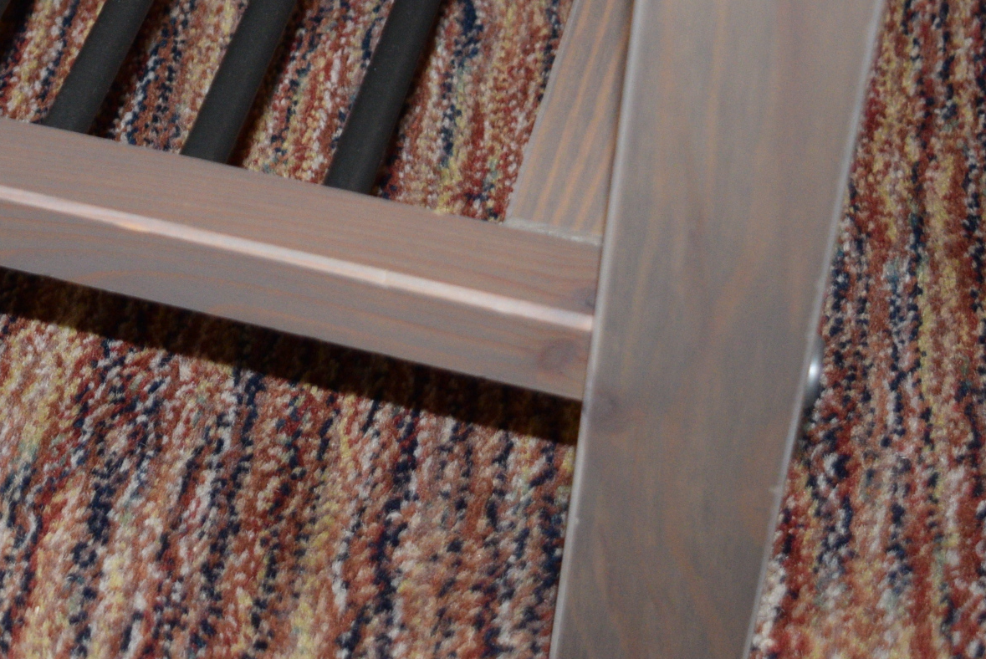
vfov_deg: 13.6
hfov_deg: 20.0
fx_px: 2713
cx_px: 29
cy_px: -40
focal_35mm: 99
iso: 1100
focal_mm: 26
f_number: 4
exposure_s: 1/60
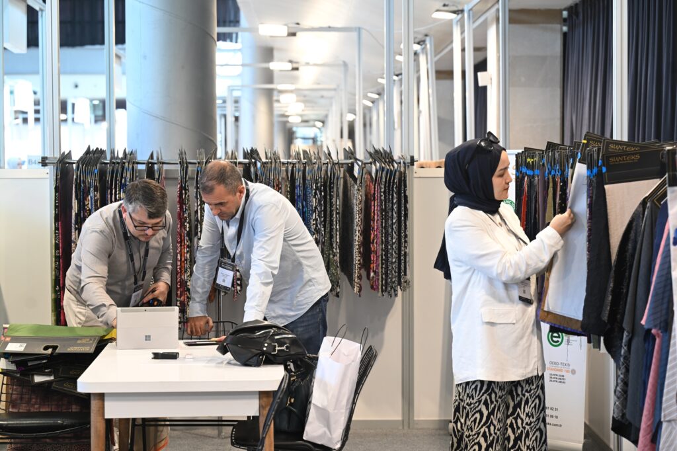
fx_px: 1316
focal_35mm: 70
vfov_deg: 19.4
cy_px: 226
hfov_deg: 28.9
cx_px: 338
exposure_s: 1/60
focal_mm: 70
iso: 500
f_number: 4
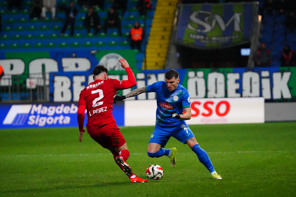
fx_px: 3001
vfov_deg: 3.8
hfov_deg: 5.6
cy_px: 98
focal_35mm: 365
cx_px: 148
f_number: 5.6
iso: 16000
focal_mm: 365
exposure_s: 1/2000
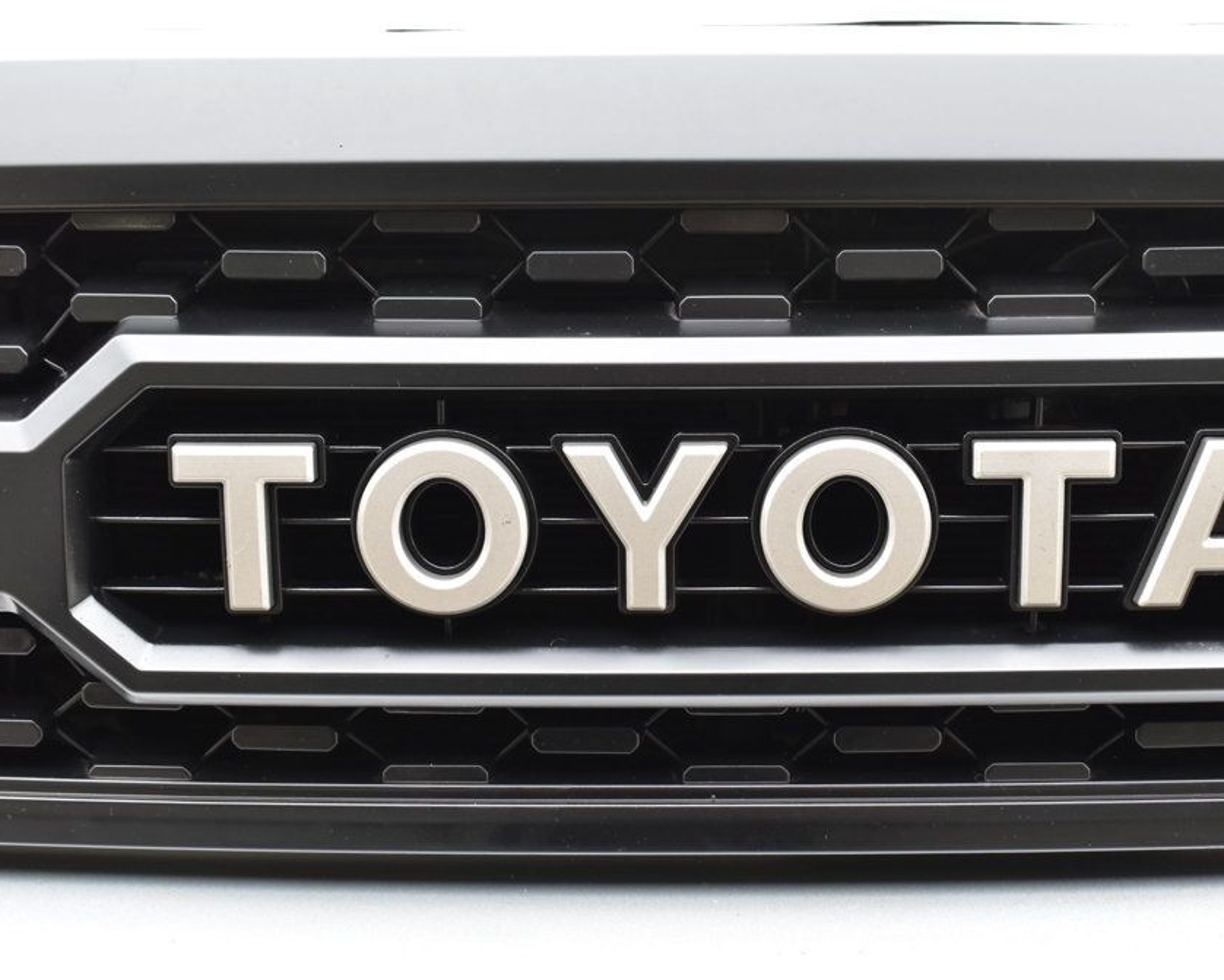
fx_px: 1993
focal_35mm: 55
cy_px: 497
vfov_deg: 27.6
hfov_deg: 34.1
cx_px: 705
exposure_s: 1/25
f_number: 7.1
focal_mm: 32
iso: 400
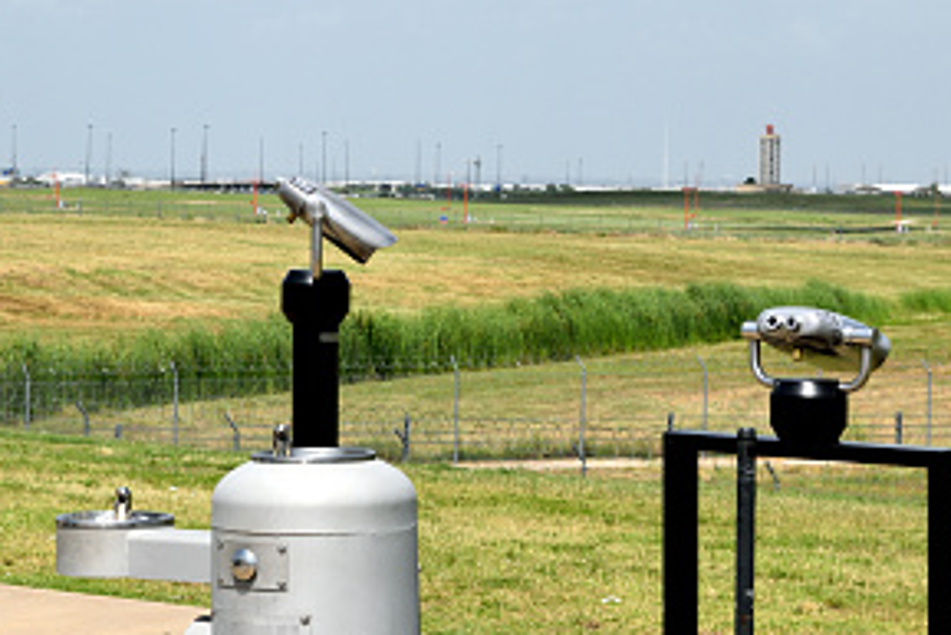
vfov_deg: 11.7
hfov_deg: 17.5
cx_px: 454
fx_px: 3092
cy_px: 95
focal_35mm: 117
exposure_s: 1/500
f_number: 11
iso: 200
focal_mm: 38
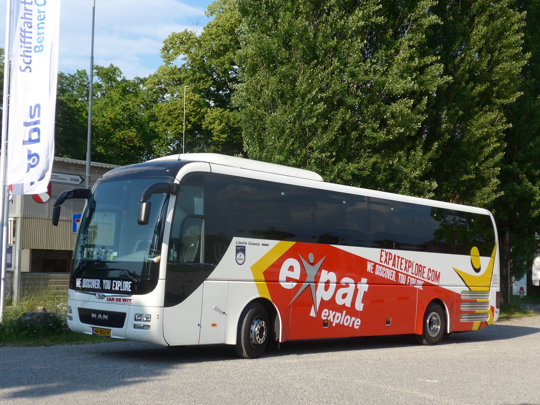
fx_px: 827
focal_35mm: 53
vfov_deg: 27.5
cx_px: 266
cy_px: 200
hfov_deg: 36.2
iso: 80
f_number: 3.3
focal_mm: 10.7
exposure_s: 1/800
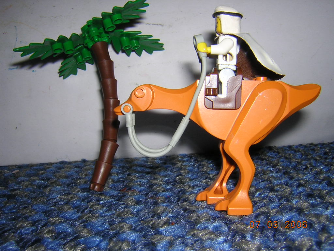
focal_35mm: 36
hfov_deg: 51.4
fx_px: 347
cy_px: 126
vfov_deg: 39.7
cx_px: 167
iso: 100
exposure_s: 1/60.1
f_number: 5.2
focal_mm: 4.7
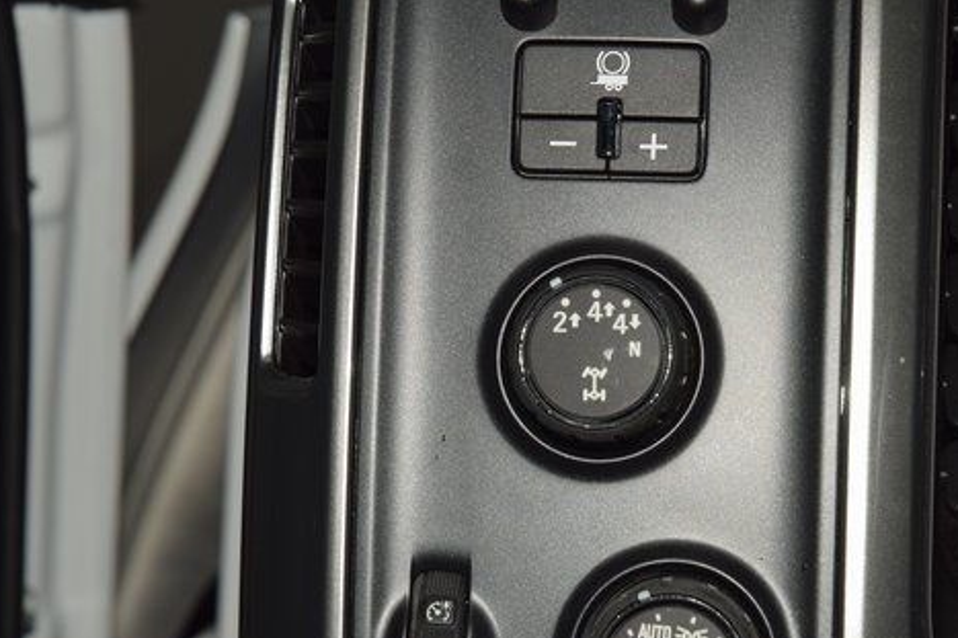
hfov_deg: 14.2
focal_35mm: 144
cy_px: 352
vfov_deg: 9.5
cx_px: 626
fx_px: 3830
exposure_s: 1/125
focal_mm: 70
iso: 100
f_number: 8
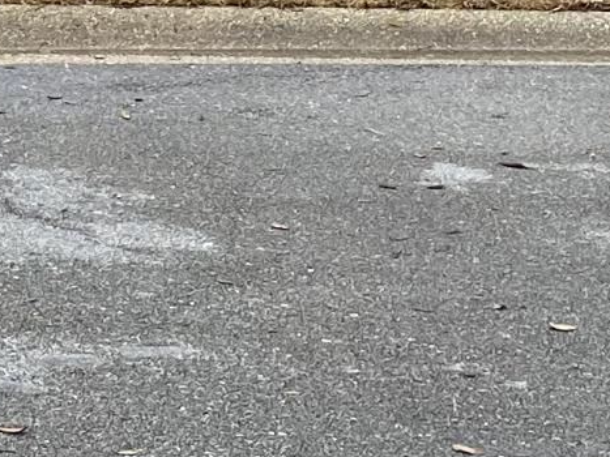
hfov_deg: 11.7
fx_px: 2942
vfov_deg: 8.3
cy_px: -569
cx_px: -3
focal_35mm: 167
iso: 32
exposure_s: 1/898
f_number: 1.8
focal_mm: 4.25
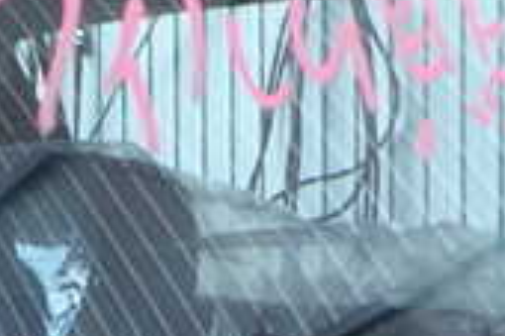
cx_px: 3
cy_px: 193
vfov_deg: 12.4
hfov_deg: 18.1
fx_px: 1542
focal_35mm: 110
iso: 200
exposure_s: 1/40
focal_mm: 5.4
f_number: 2.3
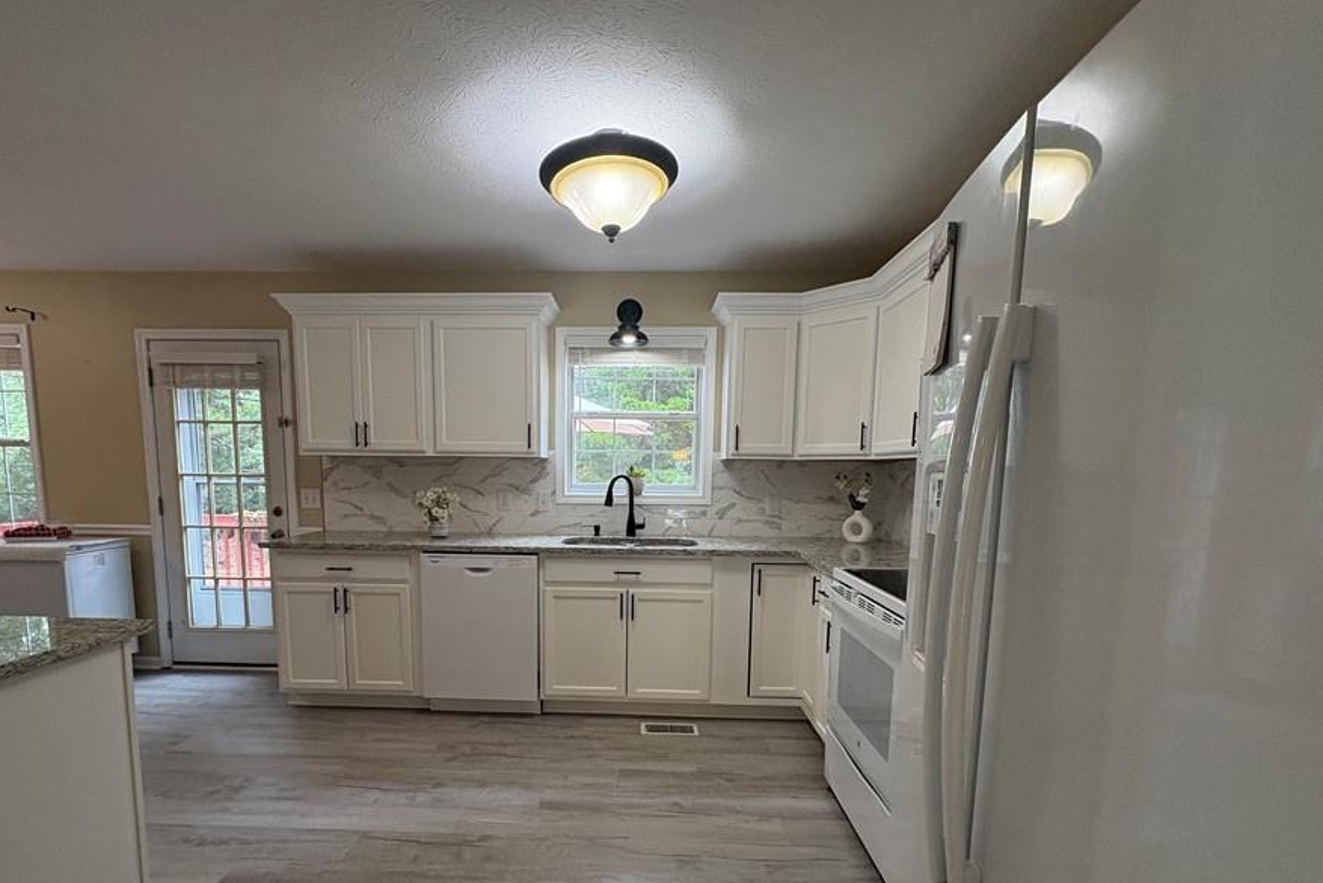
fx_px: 625
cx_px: 622
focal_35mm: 17
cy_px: 545
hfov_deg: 93.2
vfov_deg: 69.5
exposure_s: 1/120
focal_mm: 2.22
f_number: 2.2
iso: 320
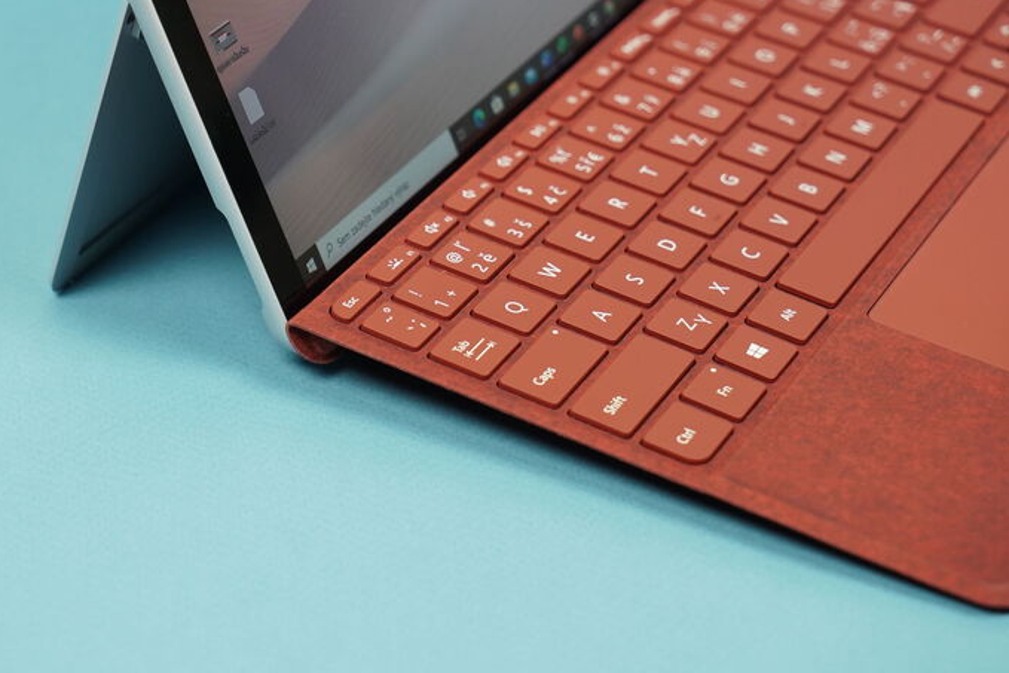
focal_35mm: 99
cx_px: 397
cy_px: 221
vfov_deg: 13.8
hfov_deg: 20.6
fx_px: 2775
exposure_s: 1/200
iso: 1600
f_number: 5.6
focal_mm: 70
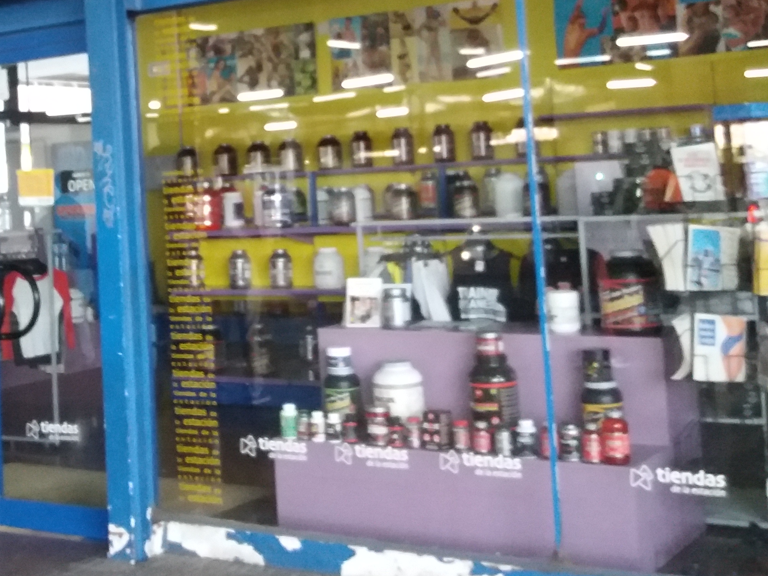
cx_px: 206
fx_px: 1287
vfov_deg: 24.8
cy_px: 103
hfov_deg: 32.7
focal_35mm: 58
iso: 400
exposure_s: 1/17
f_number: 1.9
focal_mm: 3.7
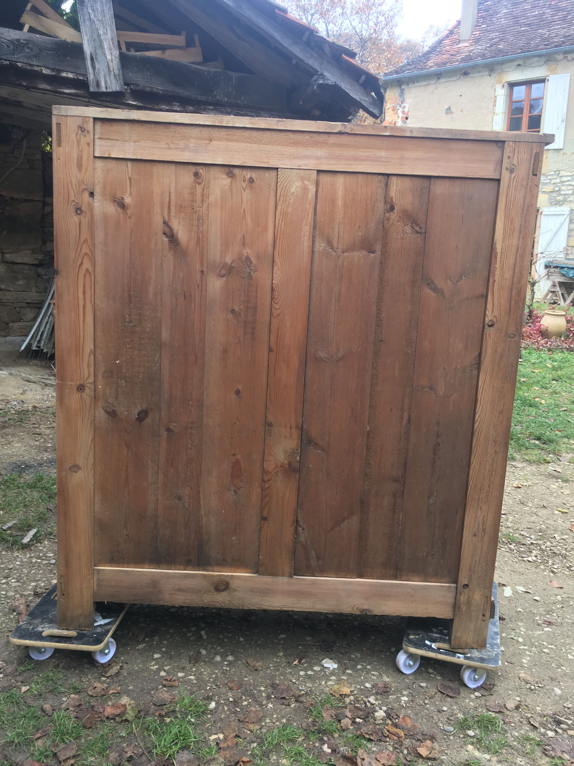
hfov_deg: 48.2
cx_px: 287
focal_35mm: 29
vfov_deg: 61.7
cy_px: 383
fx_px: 641
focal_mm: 4.15
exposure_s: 1/50
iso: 25
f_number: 2.2
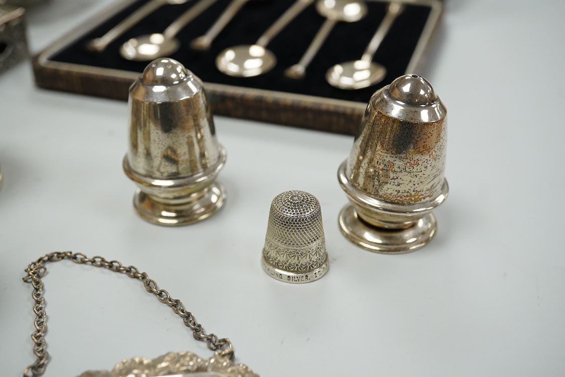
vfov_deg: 29.9
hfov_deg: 43.6
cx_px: 282
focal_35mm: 45
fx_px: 706
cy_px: 188
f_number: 8
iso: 2500
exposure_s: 1/400
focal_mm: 30
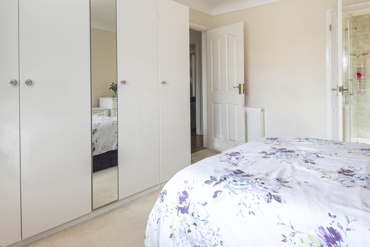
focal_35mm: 26
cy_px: 89
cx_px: 190
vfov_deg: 49.0
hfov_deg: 69.4
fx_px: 267
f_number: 8
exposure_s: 1/13
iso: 200
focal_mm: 19
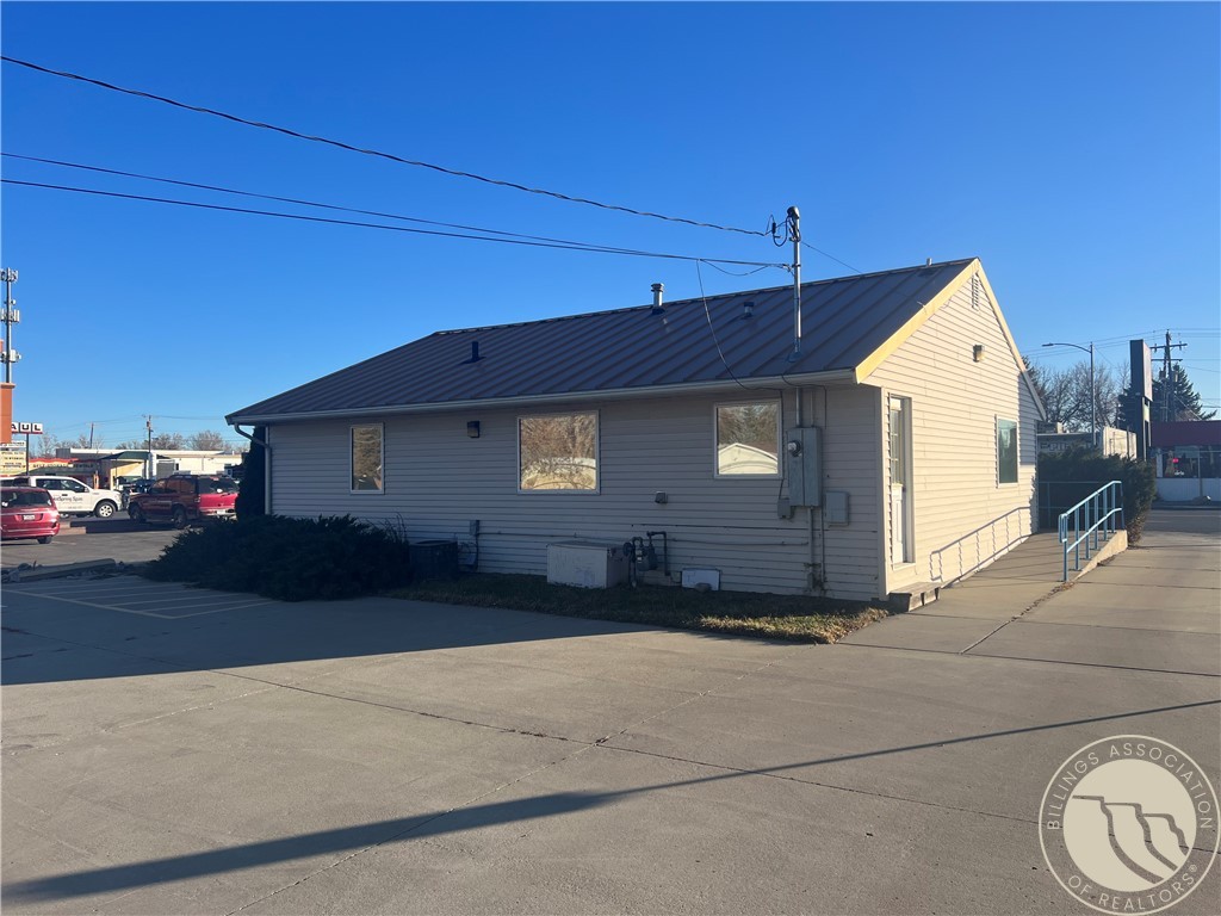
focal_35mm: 26
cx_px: 610
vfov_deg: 53.1
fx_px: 917
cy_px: 458
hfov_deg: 67.3
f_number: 1.5
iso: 50
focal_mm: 5.7
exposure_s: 1/2762
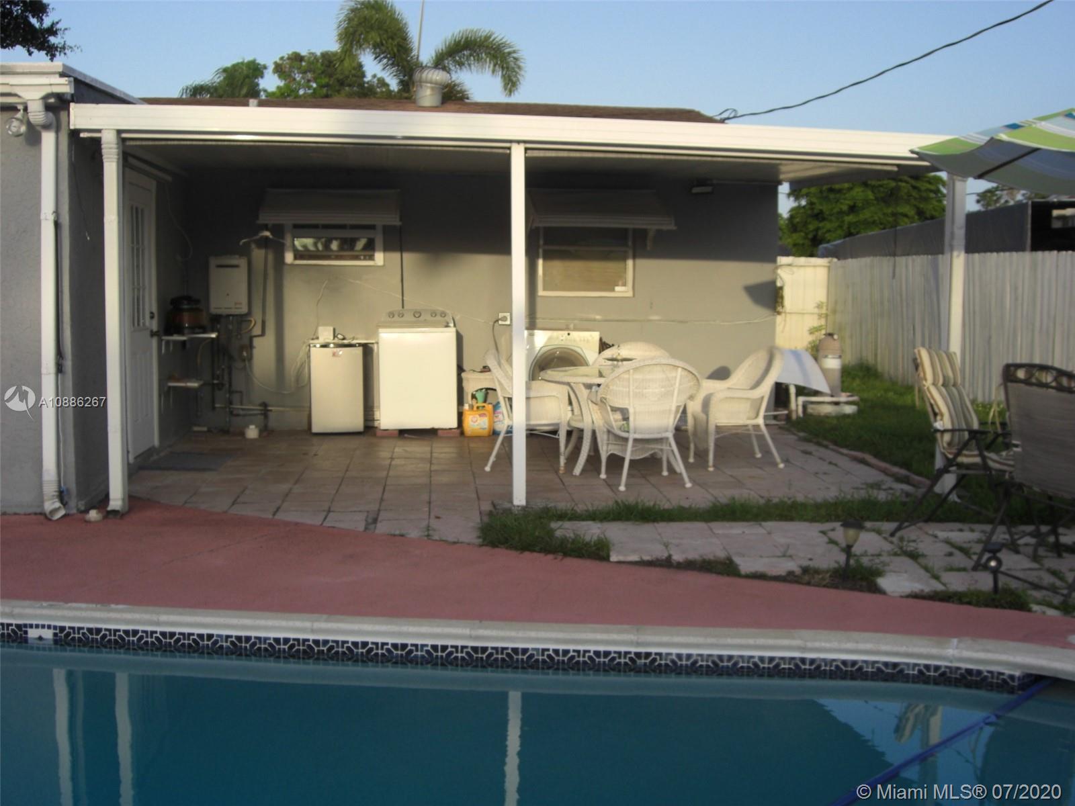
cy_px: 403
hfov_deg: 49.0
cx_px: 538
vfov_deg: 37.7
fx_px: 1180
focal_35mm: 38
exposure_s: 1/320
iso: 80
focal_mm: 7.9
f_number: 4
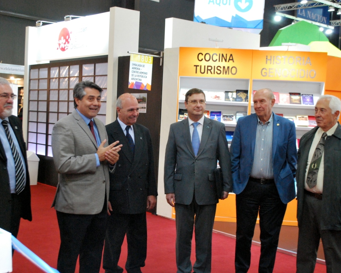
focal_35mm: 50
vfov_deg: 30.5
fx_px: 500
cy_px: 136
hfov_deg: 37.6
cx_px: 165
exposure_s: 1/25
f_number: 4.8
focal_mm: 29
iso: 1600
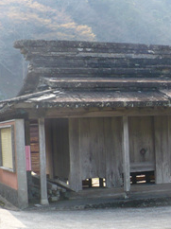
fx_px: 528
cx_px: 199
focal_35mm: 80
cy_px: 141
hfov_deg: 17.6
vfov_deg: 24.4
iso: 100
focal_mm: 6.1
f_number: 2.8
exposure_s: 1/250
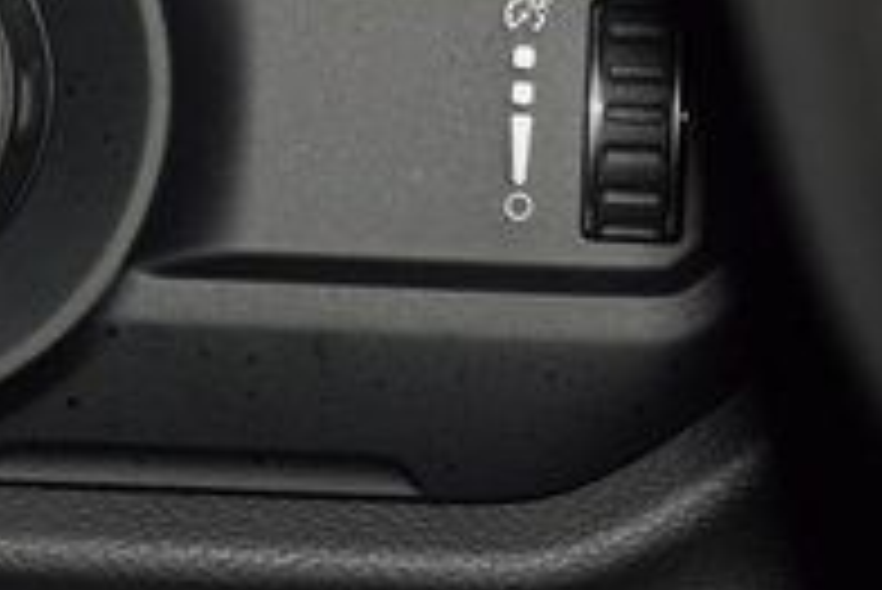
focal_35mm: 343
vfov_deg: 4.0
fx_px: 8409
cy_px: 128
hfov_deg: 6.0
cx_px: 464
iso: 100
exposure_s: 1/125
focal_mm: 70
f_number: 8
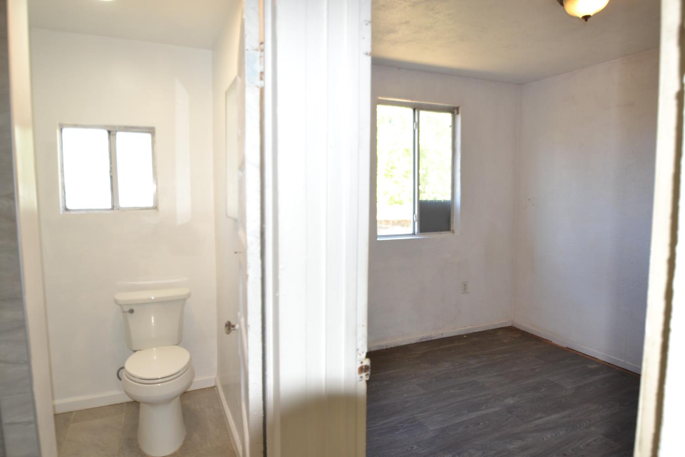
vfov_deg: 59.5
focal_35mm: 21
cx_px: 342
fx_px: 400
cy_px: 228
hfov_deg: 81.2
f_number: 4
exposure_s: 1/80
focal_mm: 14
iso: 400
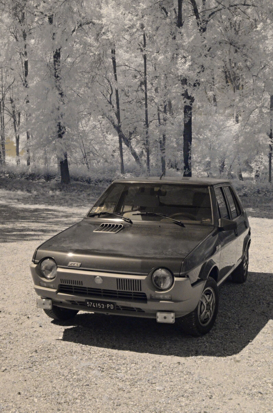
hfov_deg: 28.0
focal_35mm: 48
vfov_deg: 41.2
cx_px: 136
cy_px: 206
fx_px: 548
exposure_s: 1/800
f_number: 22
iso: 6400
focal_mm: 32
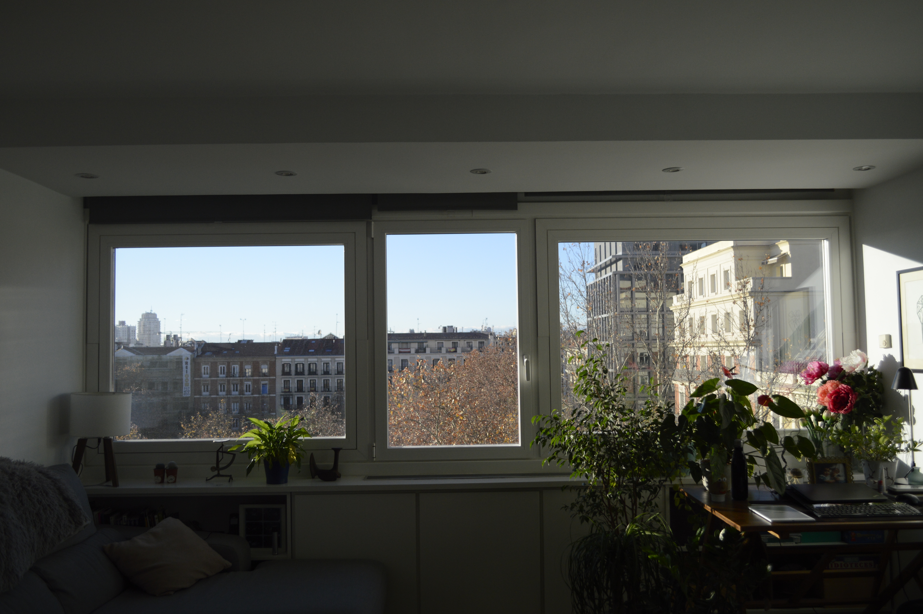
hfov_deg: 62.0
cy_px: 307
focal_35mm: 30
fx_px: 768
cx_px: 462
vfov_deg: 43.5
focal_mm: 20
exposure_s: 1/1600
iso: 400
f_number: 3.8
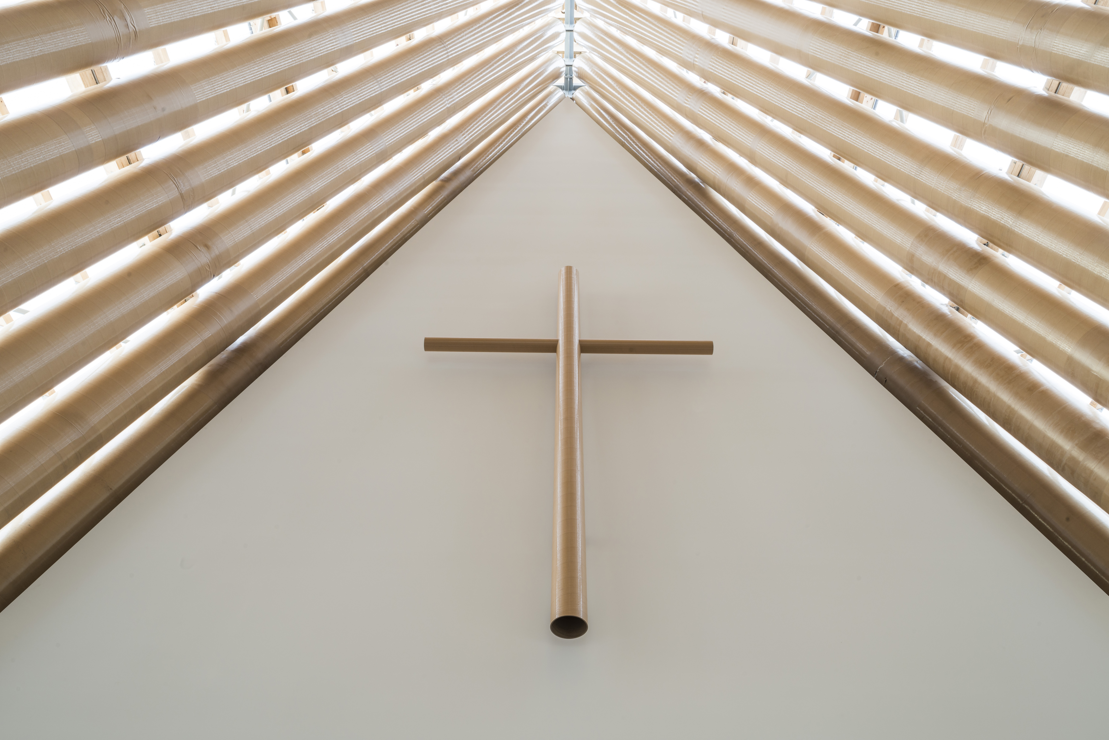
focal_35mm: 24
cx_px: 554
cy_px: 370
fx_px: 740
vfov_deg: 53.2
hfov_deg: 73.7
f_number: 16
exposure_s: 2
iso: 100
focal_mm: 24
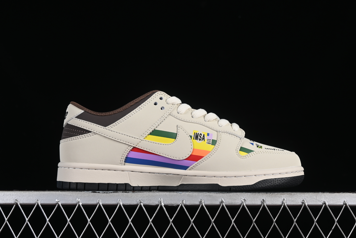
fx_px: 742
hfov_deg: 27.0
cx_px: 178
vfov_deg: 18.2
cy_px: 119
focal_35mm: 75
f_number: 8
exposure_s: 1/80
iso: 160
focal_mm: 50
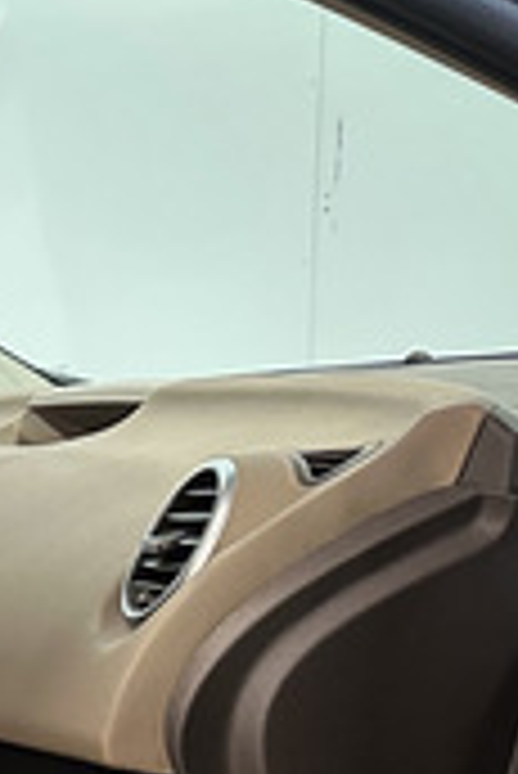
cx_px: -725
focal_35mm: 87
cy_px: 760
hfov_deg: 12.4
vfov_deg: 22.5
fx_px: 1874
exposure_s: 1/50
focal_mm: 6.86
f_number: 1.8
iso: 640
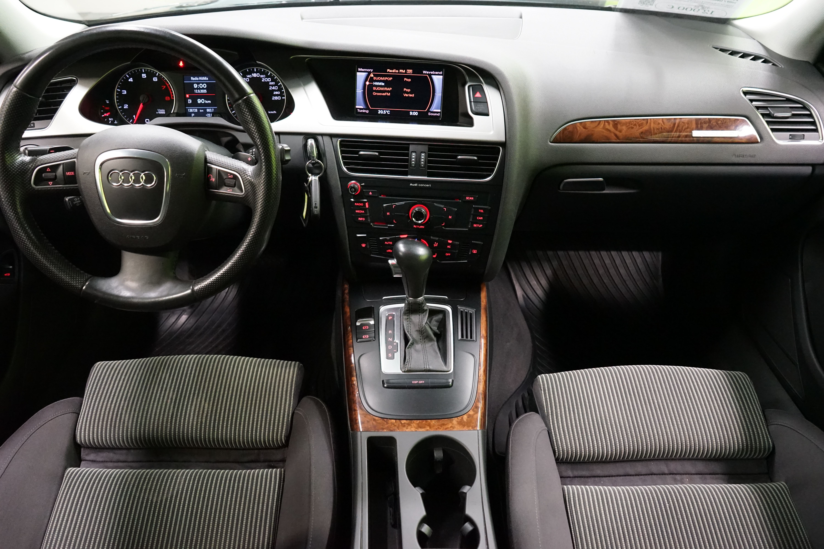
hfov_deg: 65.5
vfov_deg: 46.4
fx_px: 641
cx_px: 412
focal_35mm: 28
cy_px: 274
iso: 6400
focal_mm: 28
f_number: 6.3
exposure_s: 1/40
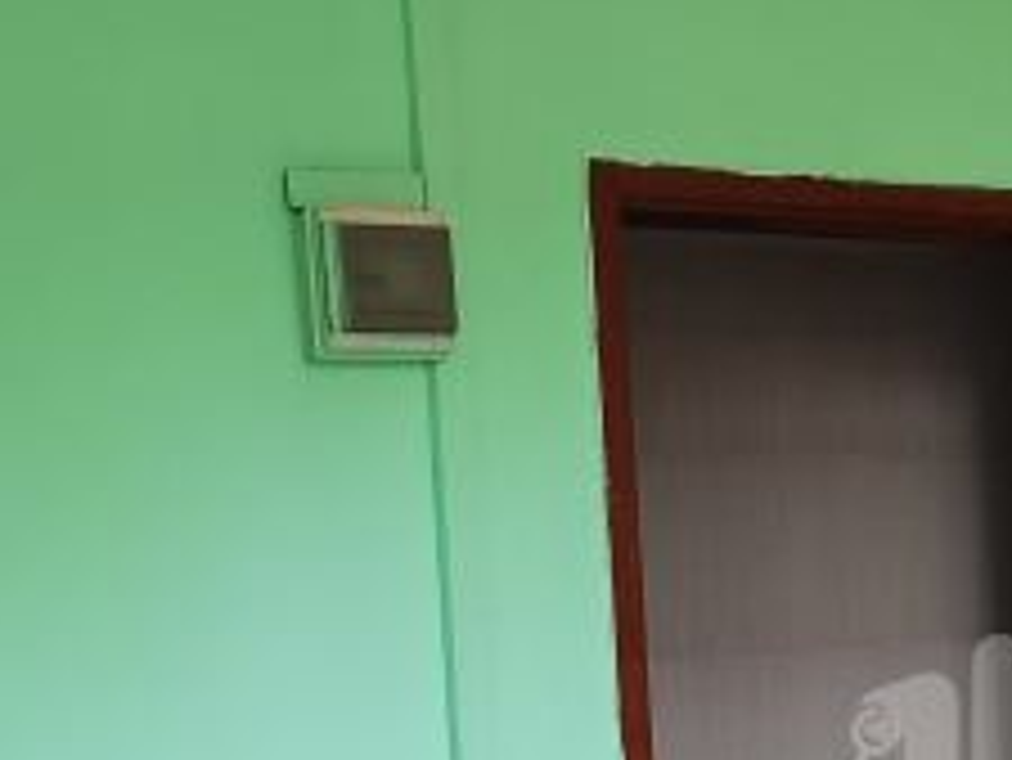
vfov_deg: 15.1
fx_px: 2808
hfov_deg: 19.3
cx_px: 1187
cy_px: 760
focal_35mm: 96
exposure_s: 1/50
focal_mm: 4.94
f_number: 1.9
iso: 320
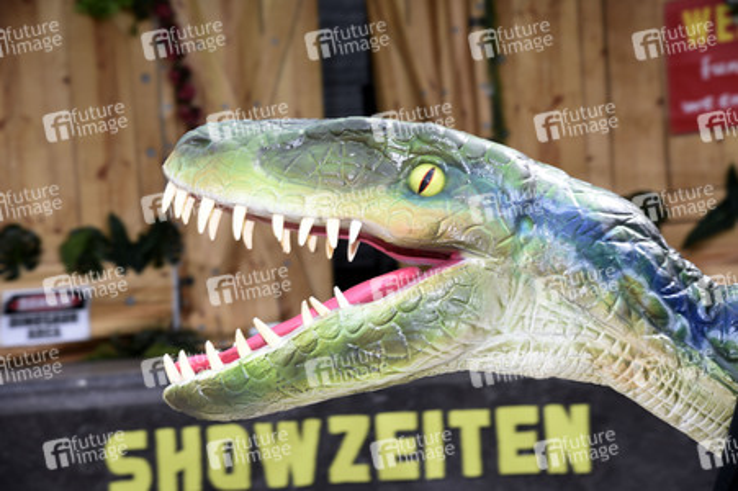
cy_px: 246
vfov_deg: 16.0
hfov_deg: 23.9
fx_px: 1741
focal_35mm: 85
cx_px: 369
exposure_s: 1/160
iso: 320
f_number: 8
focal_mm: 85
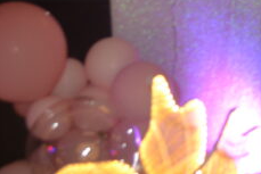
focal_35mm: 108
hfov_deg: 17.5
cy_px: -1
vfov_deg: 12.5
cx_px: 358
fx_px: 783
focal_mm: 20
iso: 220
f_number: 4
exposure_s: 1/125
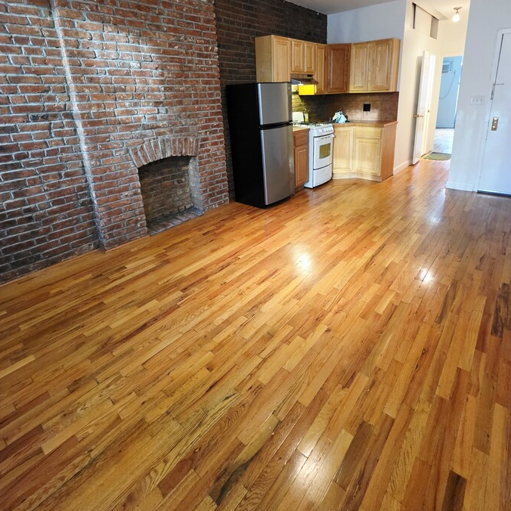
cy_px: 181
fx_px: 284
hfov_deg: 83.8
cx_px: 276
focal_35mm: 17
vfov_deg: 81.8
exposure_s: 1/60.2
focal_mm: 2.2
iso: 800
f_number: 1.9
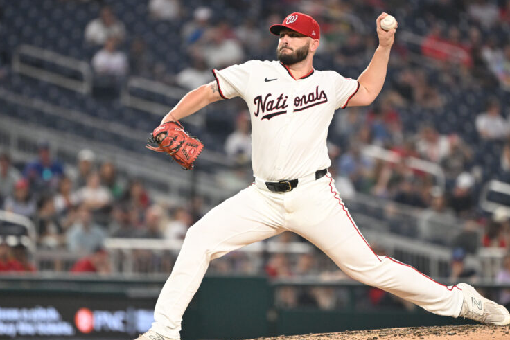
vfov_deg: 3.0
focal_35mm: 459
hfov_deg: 4.5
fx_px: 6503
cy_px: 158
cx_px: 291
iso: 5000
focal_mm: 330
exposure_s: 1/2000
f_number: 4
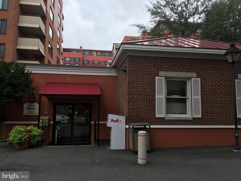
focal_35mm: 29
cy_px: 90
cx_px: 120
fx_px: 202
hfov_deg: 61.7
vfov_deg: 48.2
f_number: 2.2
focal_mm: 4.15
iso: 25
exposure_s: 1/565
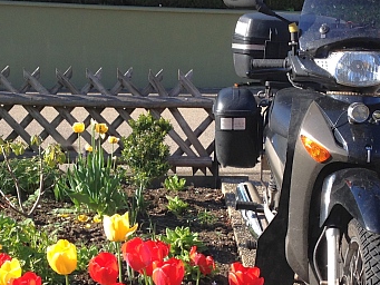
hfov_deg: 23.8
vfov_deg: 17.9
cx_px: 170
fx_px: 900
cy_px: 199
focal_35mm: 82
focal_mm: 4.28
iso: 50
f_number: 2.4
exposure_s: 1/575
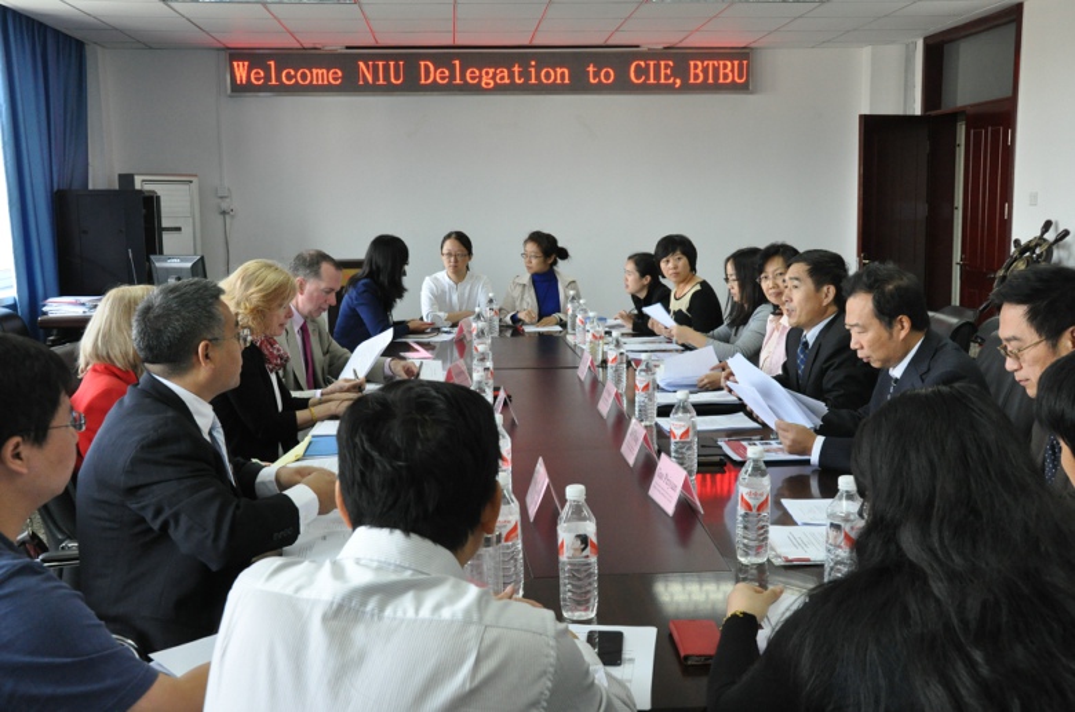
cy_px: 356
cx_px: 538
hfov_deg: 51.4
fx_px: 1118
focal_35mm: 38
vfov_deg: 35.4
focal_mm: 25
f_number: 8
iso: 1600
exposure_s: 1/60
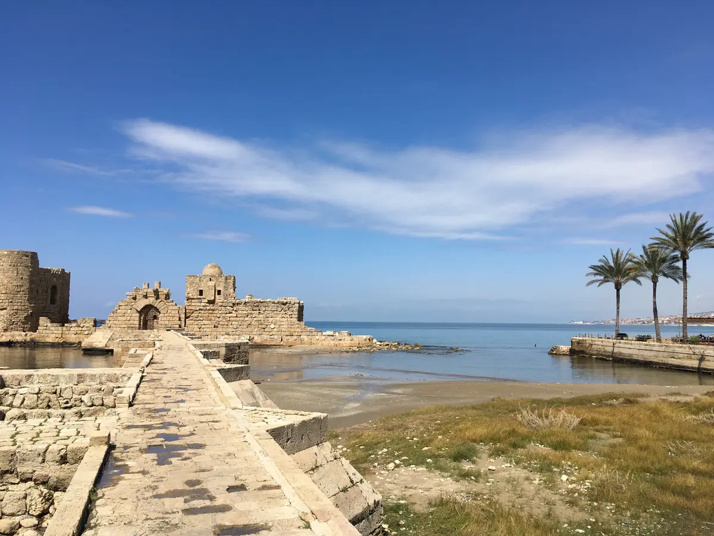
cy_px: 268
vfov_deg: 48.2
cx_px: 357
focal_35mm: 29
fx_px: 598
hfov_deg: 61.7
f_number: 2.2
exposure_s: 1/2481
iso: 25
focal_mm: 4.15
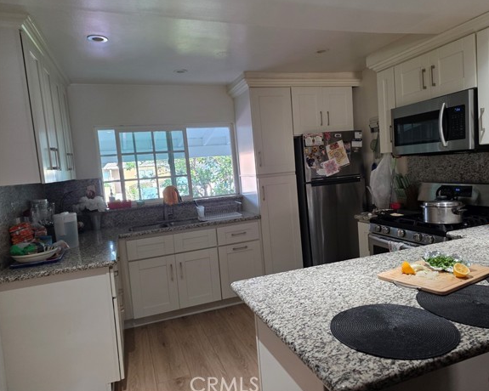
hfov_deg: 67.9
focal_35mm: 25
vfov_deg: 56.8
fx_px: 362
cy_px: 193
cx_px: 268
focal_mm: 6.3
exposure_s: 1/120
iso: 320
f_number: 1.7
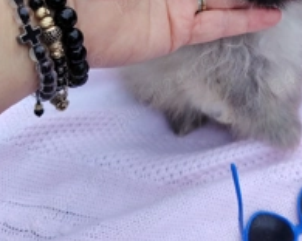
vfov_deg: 29.3
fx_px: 429
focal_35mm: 48
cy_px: -2
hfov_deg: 38.0
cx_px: 217
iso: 109
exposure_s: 1/120
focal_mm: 5.25
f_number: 1.75
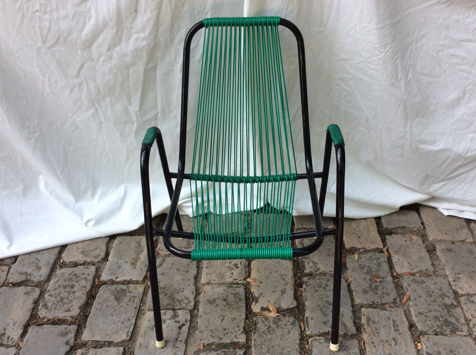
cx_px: 238
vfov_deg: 44.1
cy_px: 178
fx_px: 439
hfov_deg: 56.9
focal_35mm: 32
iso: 32
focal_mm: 3.3
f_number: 2.4
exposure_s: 1/220
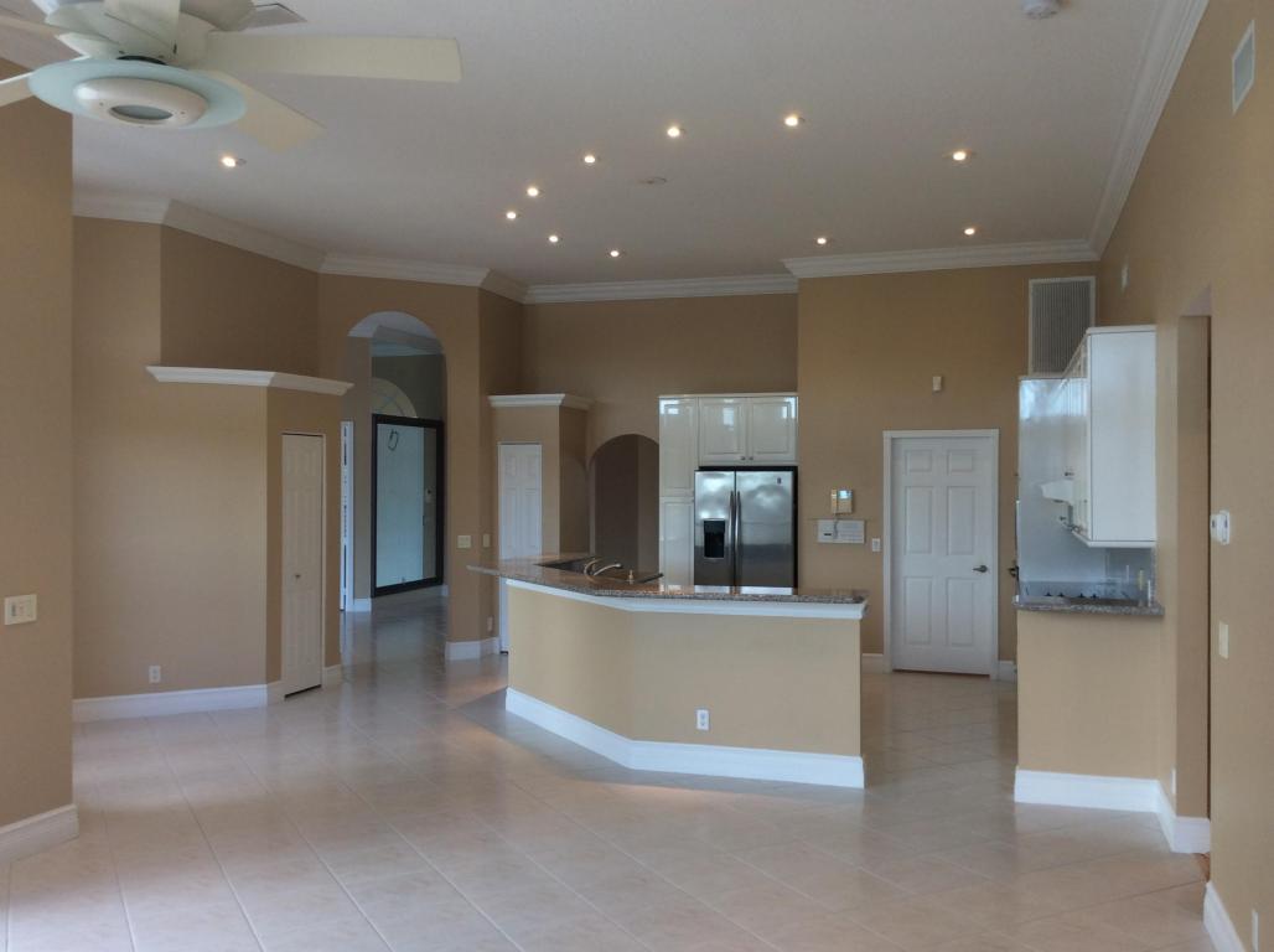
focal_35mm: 33
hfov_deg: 55.4
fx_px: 1213
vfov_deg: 42.8
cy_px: 476
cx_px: 637
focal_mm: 3.3
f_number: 2.4
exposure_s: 1/24
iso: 40
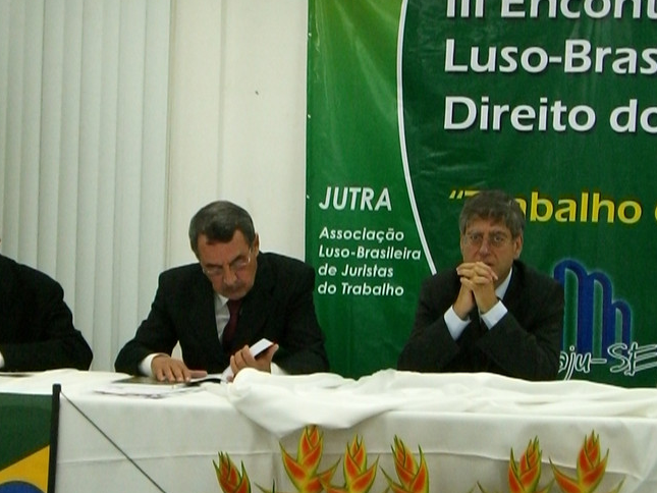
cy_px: 238
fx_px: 1727
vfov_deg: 16.2
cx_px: 334
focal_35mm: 91
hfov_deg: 21.5
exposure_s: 1/100
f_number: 3.3
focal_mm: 9
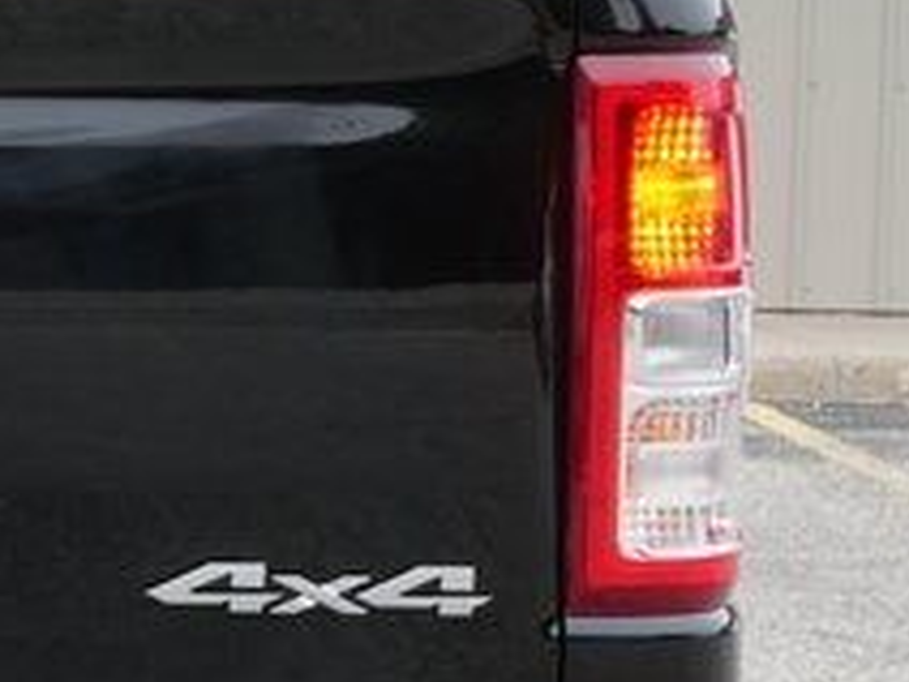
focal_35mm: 241
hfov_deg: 8.0
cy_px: 493
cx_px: -635
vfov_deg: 6.2
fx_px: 6329
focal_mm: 25
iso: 250
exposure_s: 1/60
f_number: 5.2
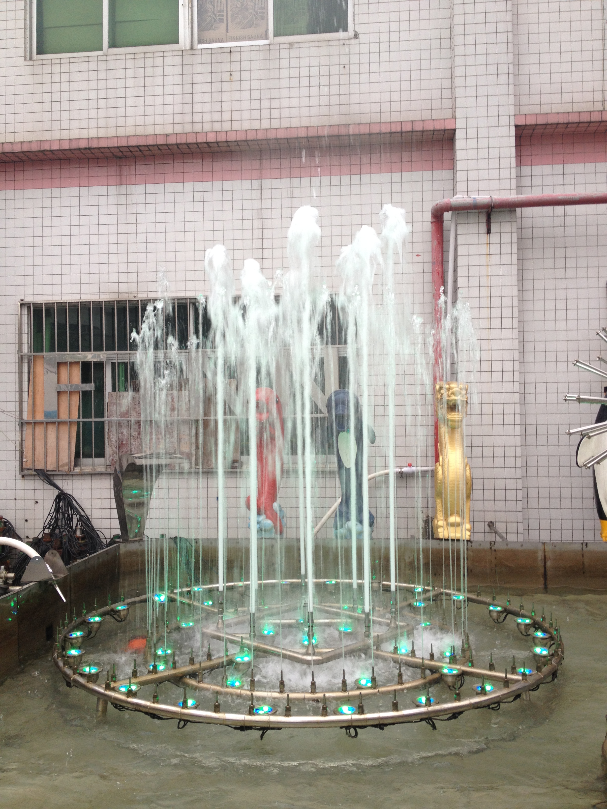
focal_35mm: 35
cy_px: 404
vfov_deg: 52.6
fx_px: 818
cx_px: 304
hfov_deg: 40.7
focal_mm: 4.28
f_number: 2.4
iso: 50
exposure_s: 1/30
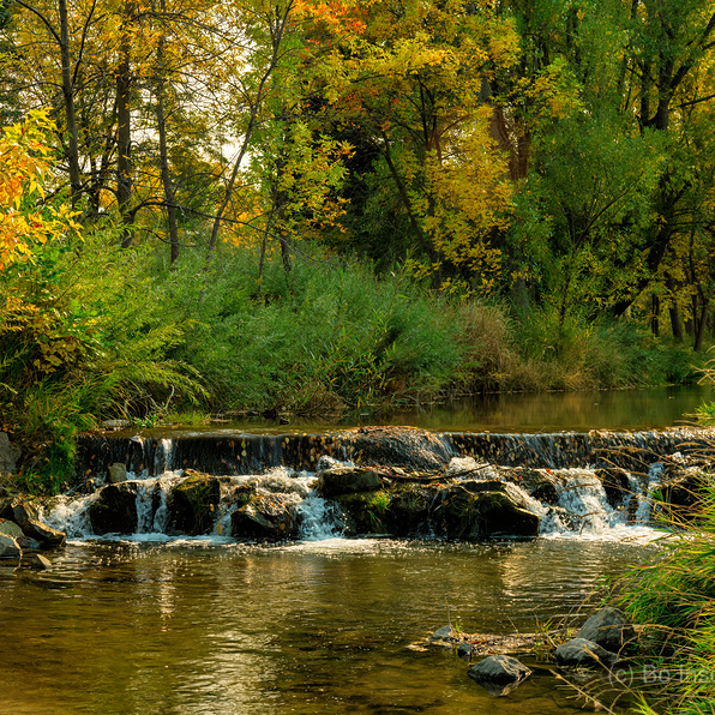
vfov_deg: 22.5
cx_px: 296
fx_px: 1799
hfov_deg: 22.4
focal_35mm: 77
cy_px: 359
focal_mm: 60
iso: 200
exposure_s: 1/160
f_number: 8
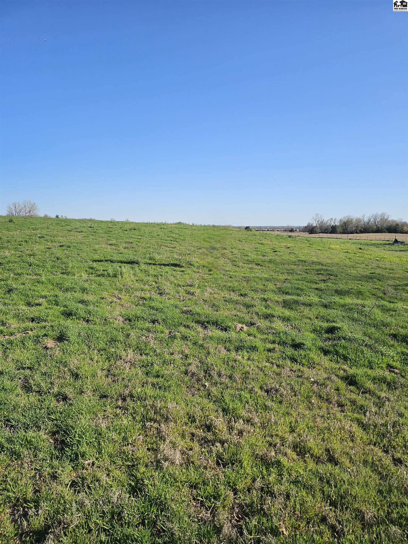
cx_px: 204
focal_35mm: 23
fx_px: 361
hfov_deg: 58.9
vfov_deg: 73.9
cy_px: 272
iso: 10
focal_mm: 6.3
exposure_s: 1/909
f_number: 1.7
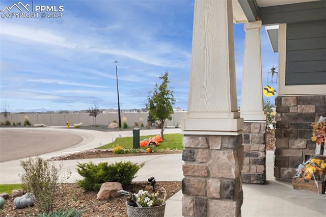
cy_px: 108
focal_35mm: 35
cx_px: 163
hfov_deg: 54.5
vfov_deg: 37.8
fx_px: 317
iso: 640
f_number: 5.6
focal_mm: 35
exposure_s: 1/800
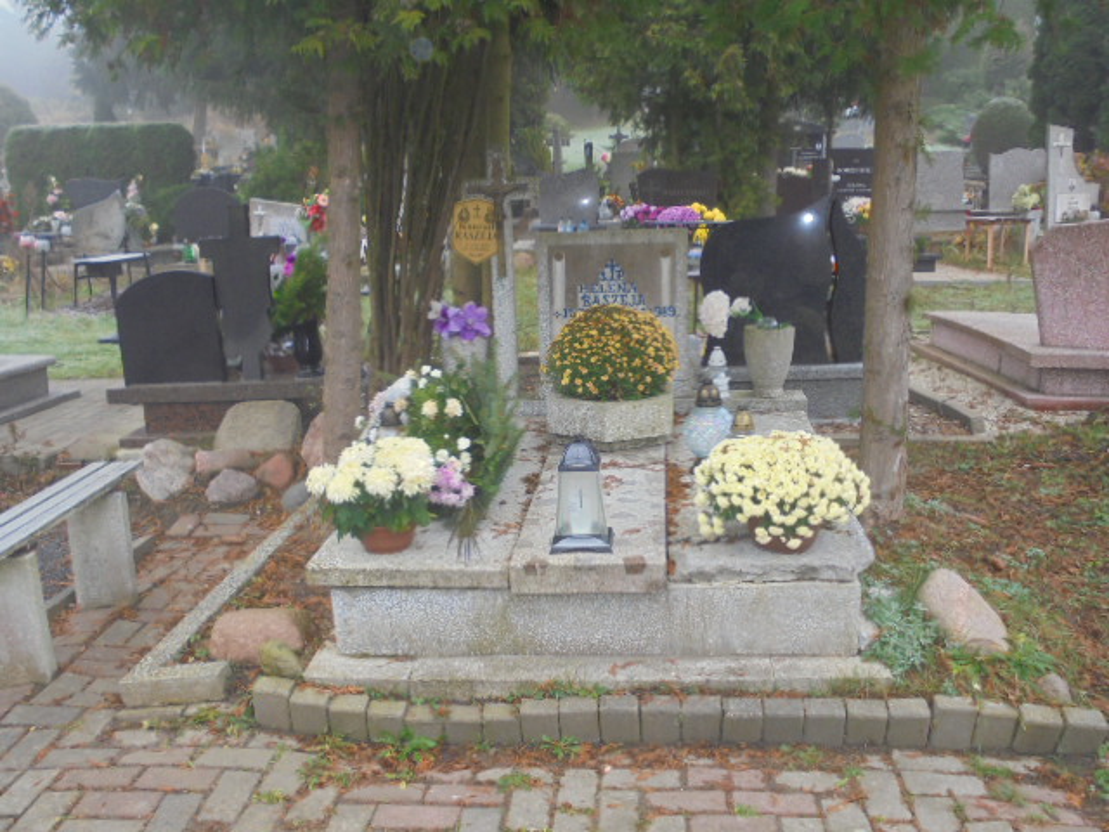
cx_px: 554
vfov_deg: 41.8
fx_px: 1089
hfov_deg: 54.0
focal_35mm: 34
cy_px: 416
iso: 100
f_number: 4
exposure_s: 1/30
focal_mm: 6.1
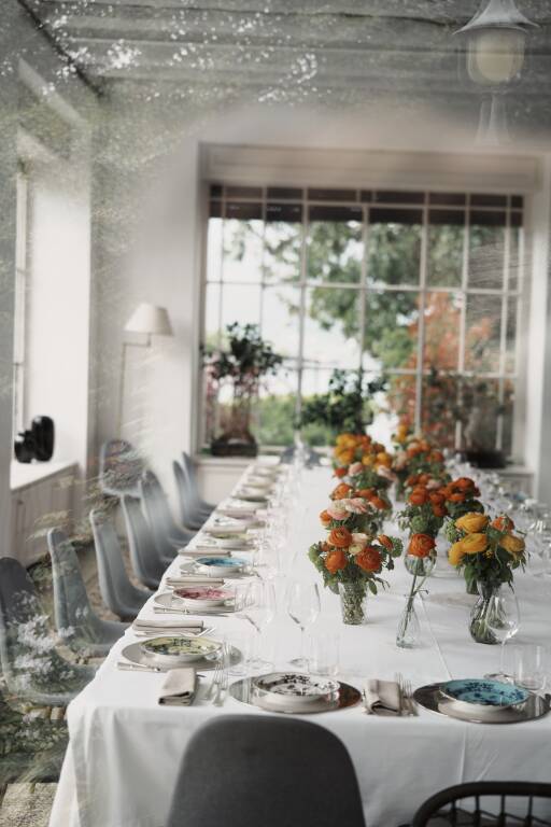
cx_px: 276
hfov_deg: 27.0
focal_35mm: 50
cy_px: 414
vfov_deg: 39.6
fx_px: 1148
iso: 125
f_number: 1.8
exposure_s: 1/500
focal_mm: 50
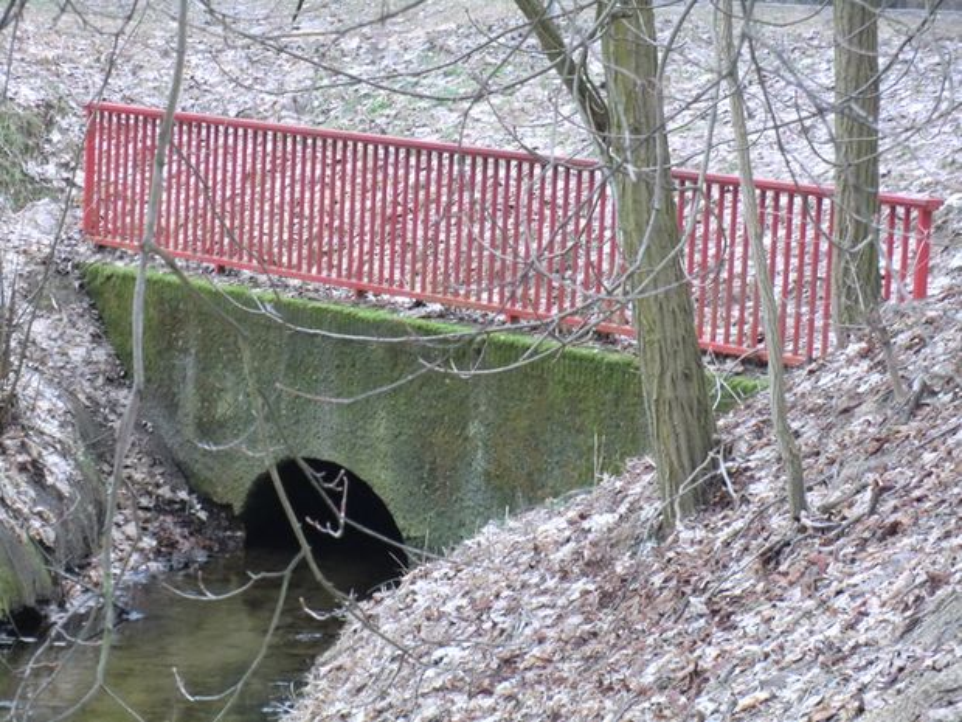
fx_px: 4669
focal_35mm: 168
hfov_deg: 11.8
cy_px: 361
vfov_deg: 8.8
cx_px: 481
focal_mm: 30.1
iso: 400
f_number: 4.8
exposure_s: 1/100
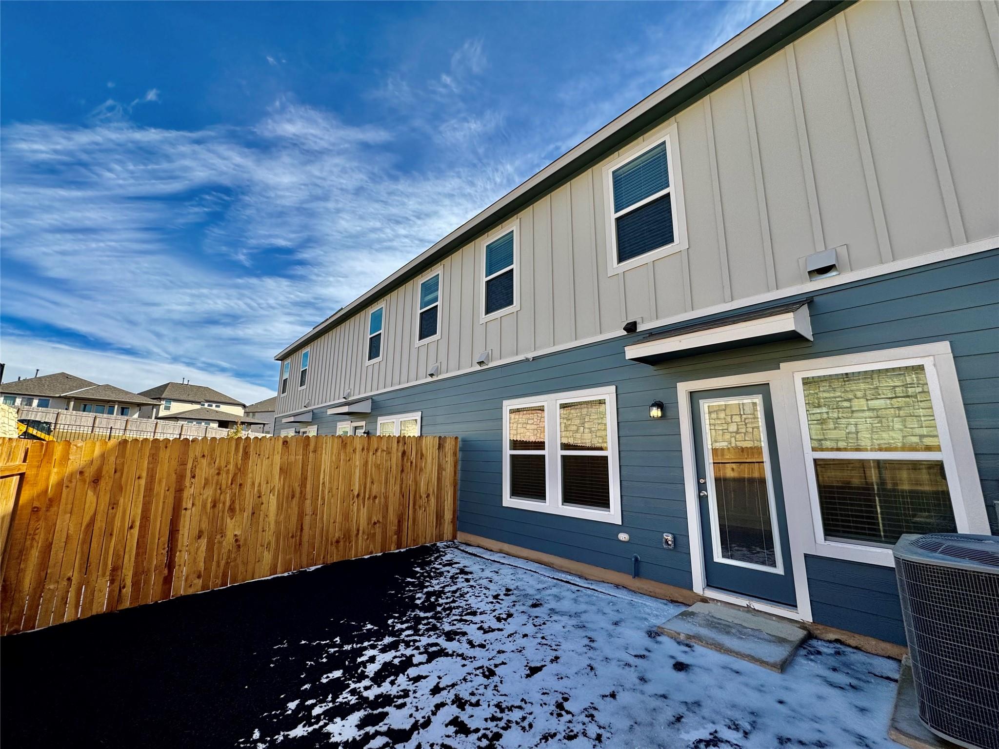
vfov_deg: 85.7
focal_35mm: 14
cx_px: 500
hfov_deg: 102.1
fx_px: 404
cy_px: 374
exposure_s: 1/1217
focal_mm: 2.22
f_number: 2.2
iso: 50
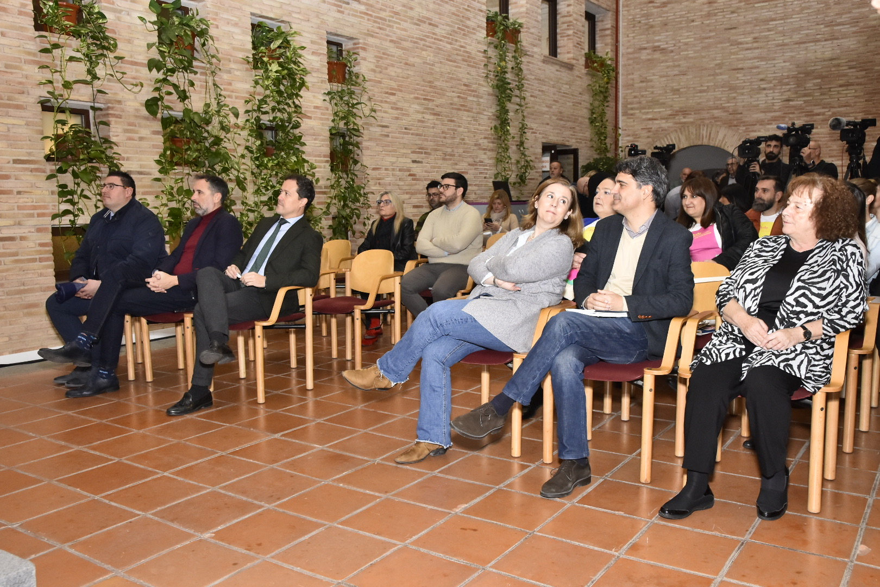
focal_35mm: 33
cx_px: 440
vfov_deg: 40.0
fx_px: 807
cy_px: 294
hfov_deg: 57.2
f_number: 5.6
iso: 800
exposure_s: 1/100
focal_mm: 22
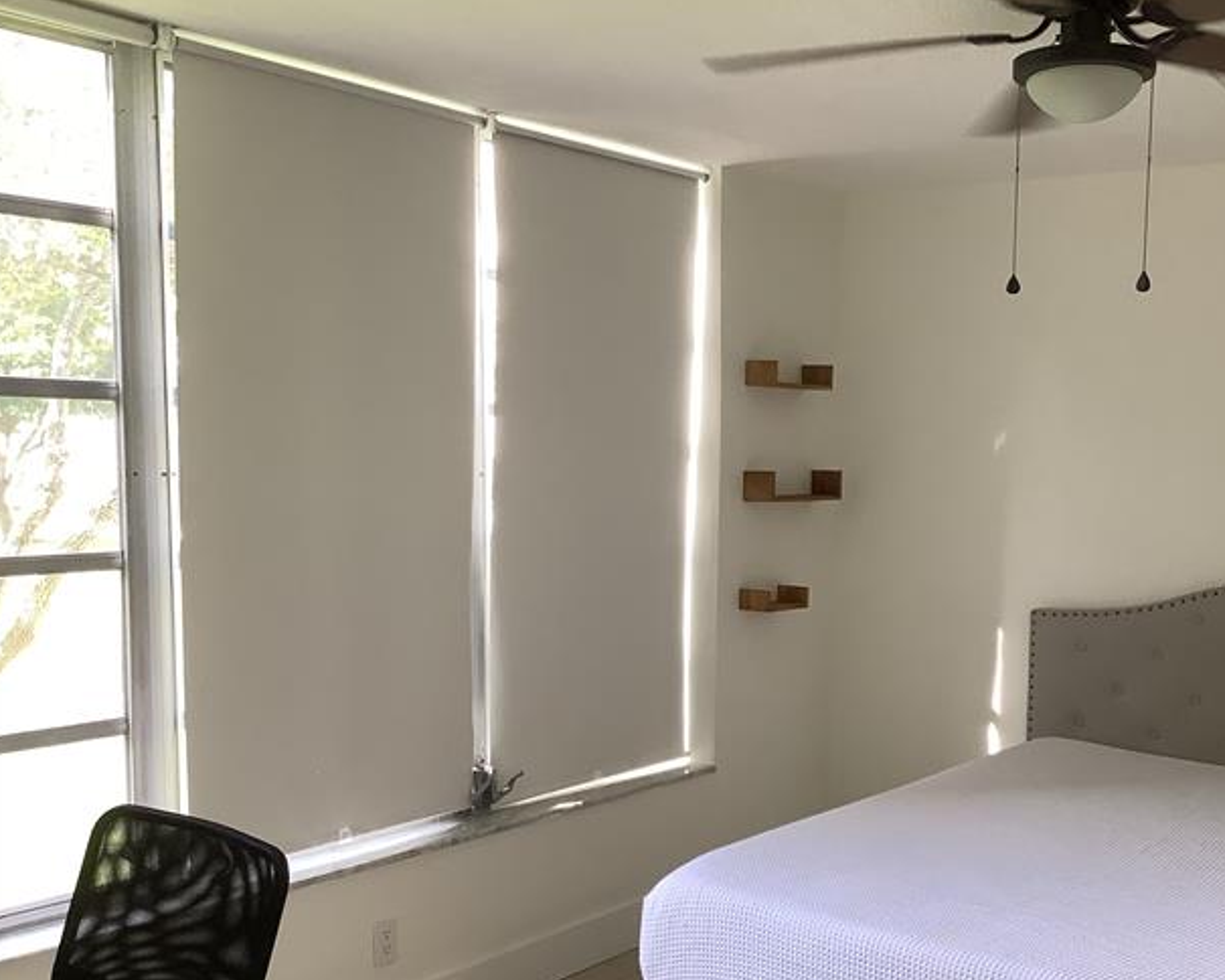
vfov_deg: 37.2
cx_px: 796
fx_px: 1450
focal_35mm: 40
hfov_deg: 45.2
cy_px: 587
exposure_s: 1/60
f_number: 2.4
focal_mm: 3.3
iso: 80
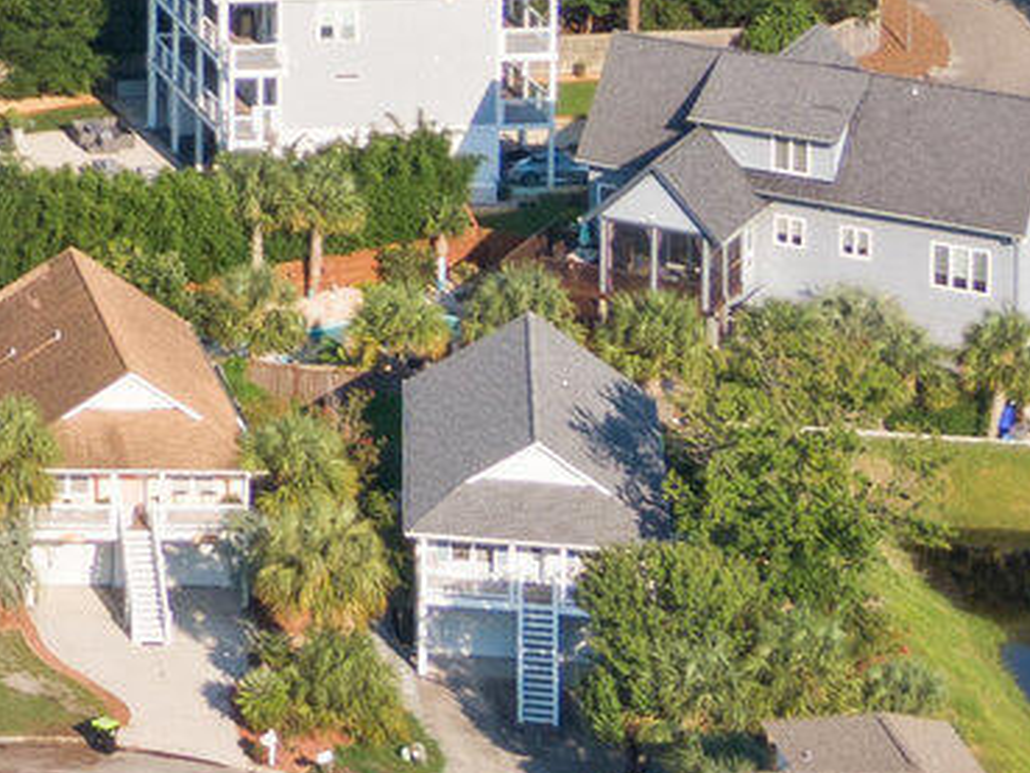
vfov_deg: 6.3
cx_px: -1292
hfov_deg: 7.9
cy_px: -451
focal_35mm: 234
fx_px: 6965
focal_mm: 8.6
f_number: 8.3
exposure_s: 1/60
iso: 100
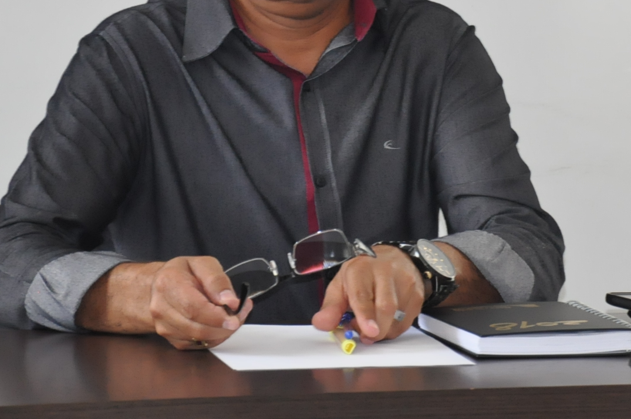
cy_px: 2
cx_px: 397
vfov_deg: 4.4
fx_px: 5497
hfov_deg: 6.6
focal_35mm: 314
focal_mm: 105
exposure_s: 1/125
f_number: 5.6
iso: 2000
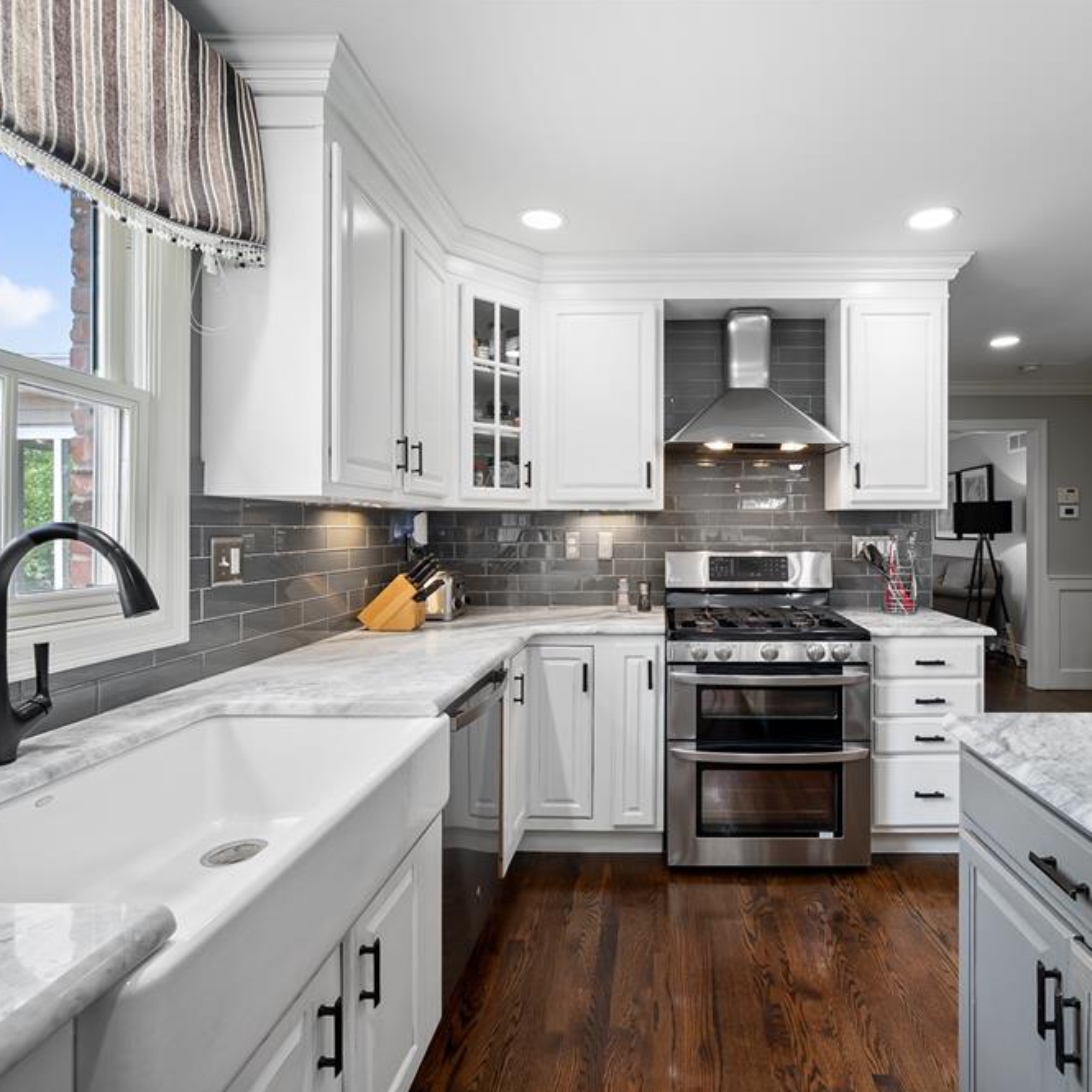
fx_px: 607
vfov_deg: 84.0
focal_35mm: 17
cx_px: 662
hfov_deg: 82.8
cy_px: 557
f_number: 7.1
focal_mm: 13
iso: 400
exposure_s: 1/20
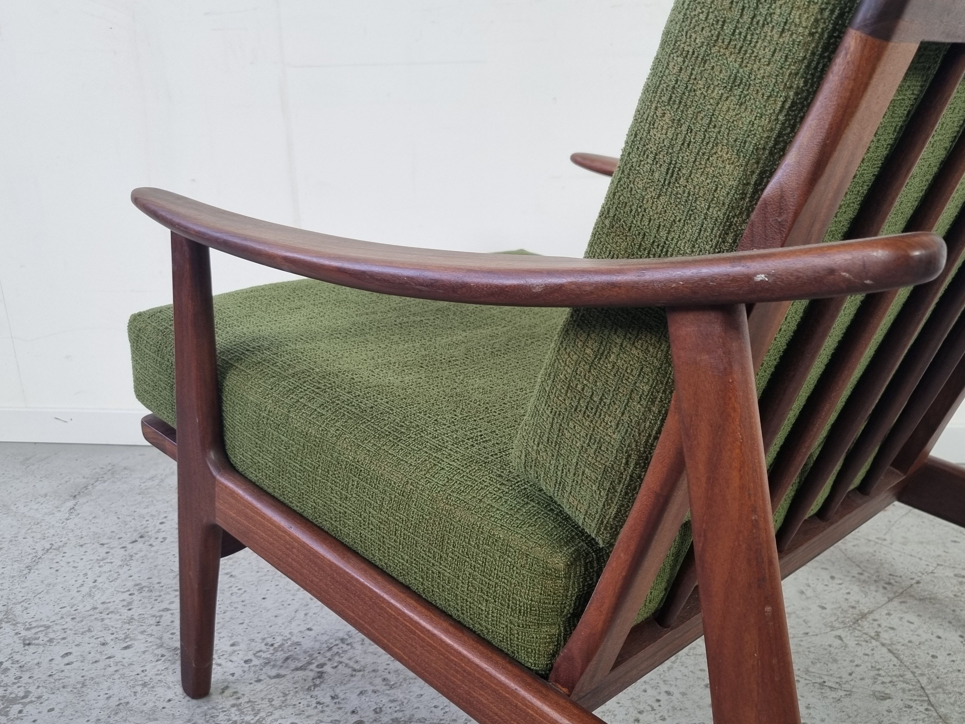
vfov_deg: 41.4
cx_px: 497
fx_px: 948
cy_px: 466
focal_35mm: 34
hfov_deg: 54.0
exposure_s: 1/100
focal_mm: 5.4
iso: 64
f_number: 1.8
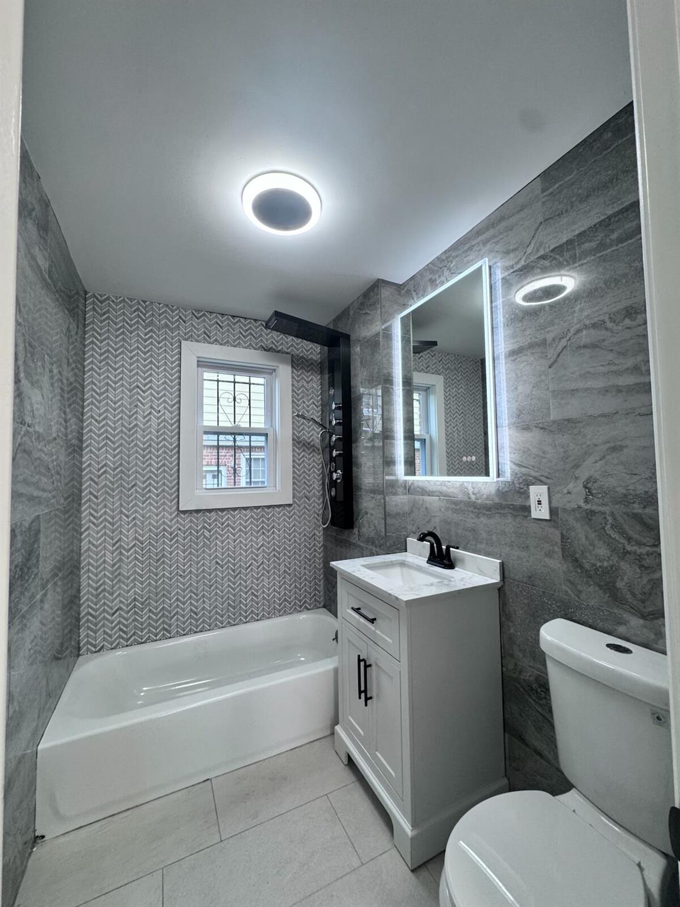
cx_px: 340
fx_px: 367
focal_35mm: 14
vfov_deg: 102.1
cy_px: 454
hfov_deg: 85.7
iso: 200
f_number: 2.2
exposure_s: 1/120
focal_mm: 2.22
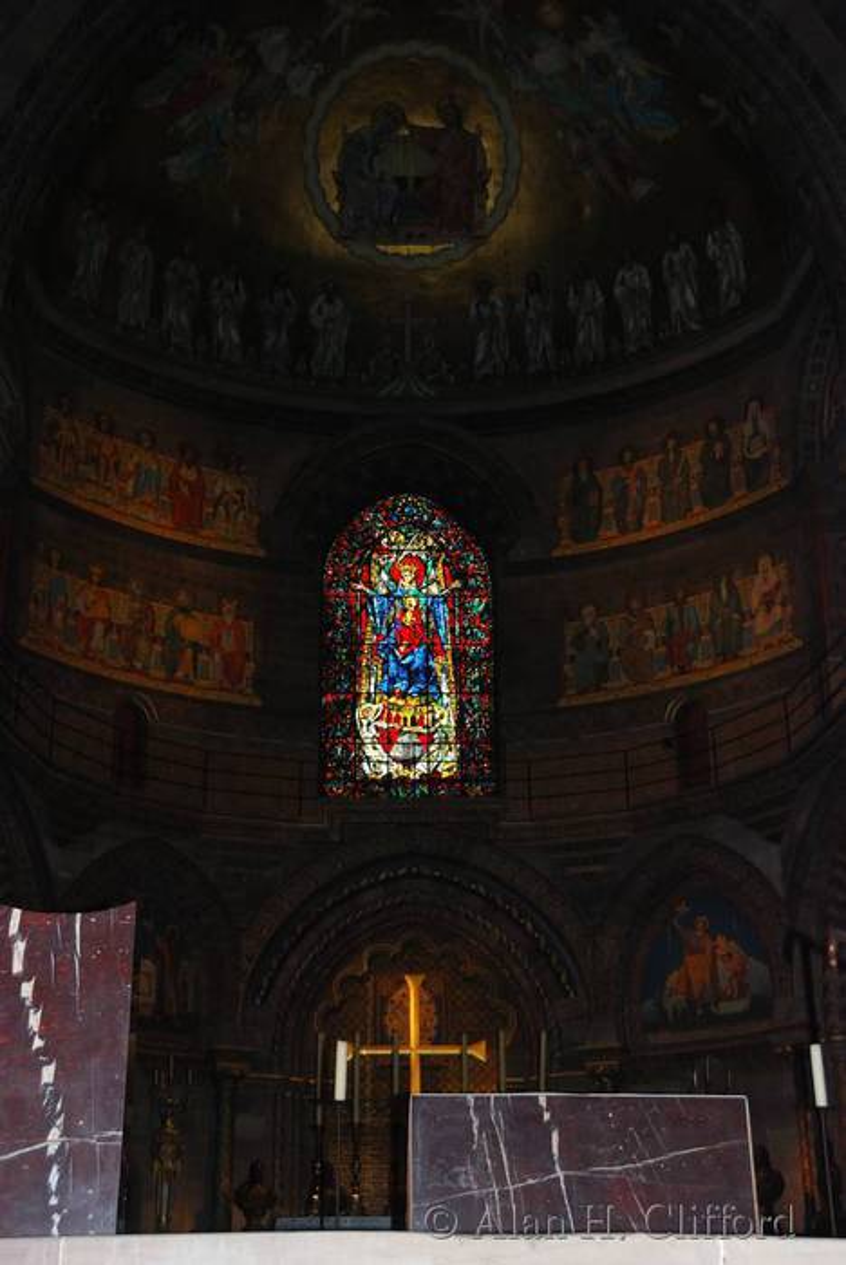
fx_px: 1847
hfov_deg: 25.8
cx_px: 423
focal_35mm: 52
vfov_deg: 37.8
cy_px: 632
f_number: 4.2
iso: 720
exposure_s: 1/60
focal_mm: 35
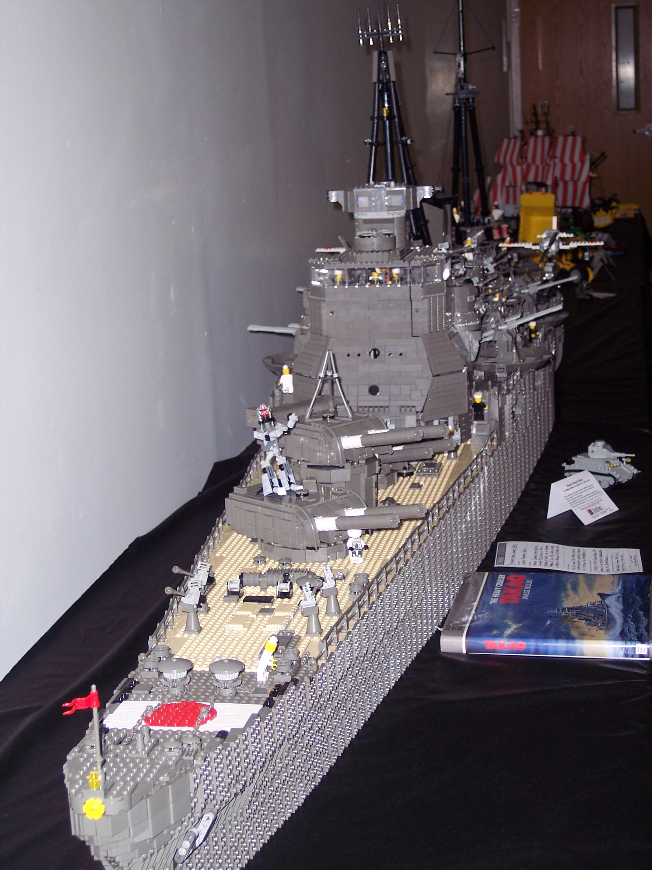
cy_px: 435
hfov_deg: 22.6
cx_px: 326
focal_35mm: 65
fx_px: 1632
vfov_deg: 29.8
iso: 100
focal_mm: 13.3
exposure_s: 1/90
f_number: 3.4
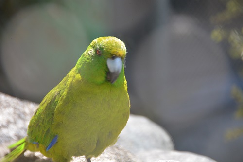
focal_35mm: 300
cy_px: 81
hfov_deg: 6.9
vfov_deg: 4.6
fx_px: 2024
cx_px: 122
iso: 800
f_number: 5.6
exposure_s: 1/640
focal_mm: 200
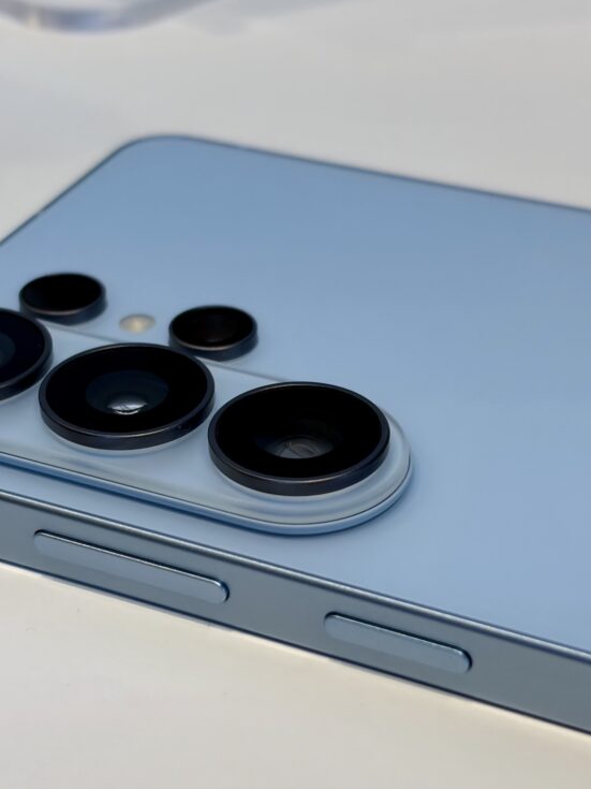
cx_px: 290
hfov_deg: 21.0
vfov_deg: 27.8
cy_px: 394
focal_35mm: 70
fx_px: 1594
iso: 32
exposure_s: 1/120
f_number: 1.6
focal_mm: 5.96
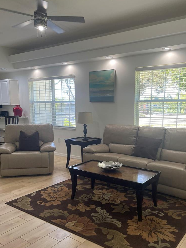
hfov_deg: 46.7
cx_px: 105
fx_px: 215
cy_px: 138
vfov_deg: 59.8
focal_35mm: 30
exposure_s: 1/120
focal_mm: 5.1
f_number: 1.6
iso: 100
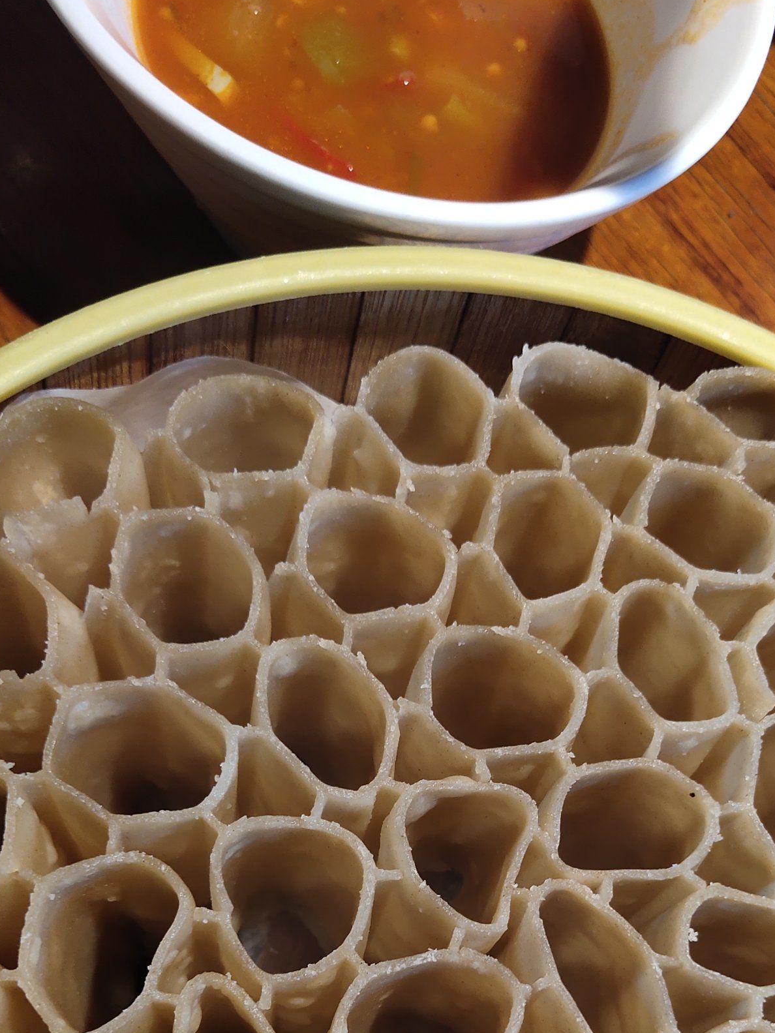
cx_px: 496
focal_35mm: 50
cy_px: 876
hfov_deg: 29.0
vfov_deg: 36.4
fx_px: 1493
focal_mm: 4.27
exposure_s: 1/50
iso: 171
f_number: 1.8
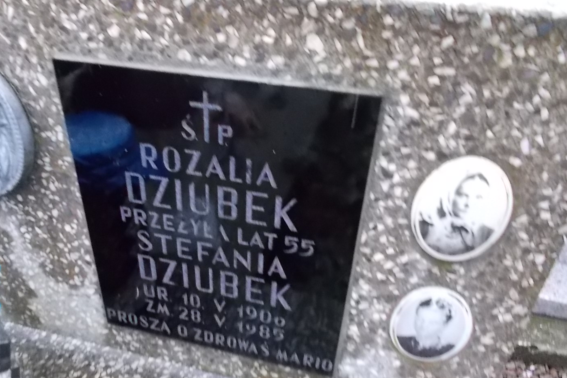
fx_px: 488
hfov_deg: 60.1
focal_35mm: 31
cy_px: 217
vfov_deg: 42.2
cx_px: 251
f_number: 3.2
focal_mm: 4.6
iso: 400
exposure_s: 1/30
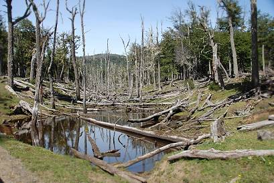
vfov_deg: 43.7
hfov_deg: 61.9
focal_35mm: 30
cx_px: 137
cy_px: 92
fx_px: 229
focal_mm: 20
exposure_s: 1/250
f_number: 8
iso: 200
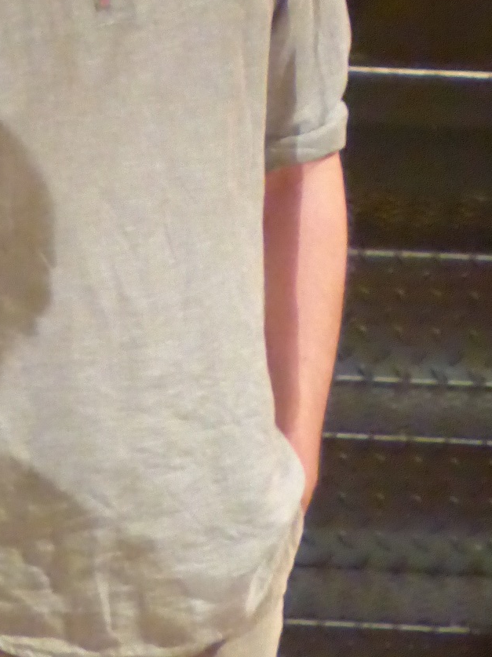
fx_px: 12422
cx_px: 7
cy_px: 173
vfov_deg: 3.0
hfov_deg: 2.3
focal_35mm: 655
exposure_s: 1/15
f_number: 5.7
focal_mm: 44.4
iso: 2000
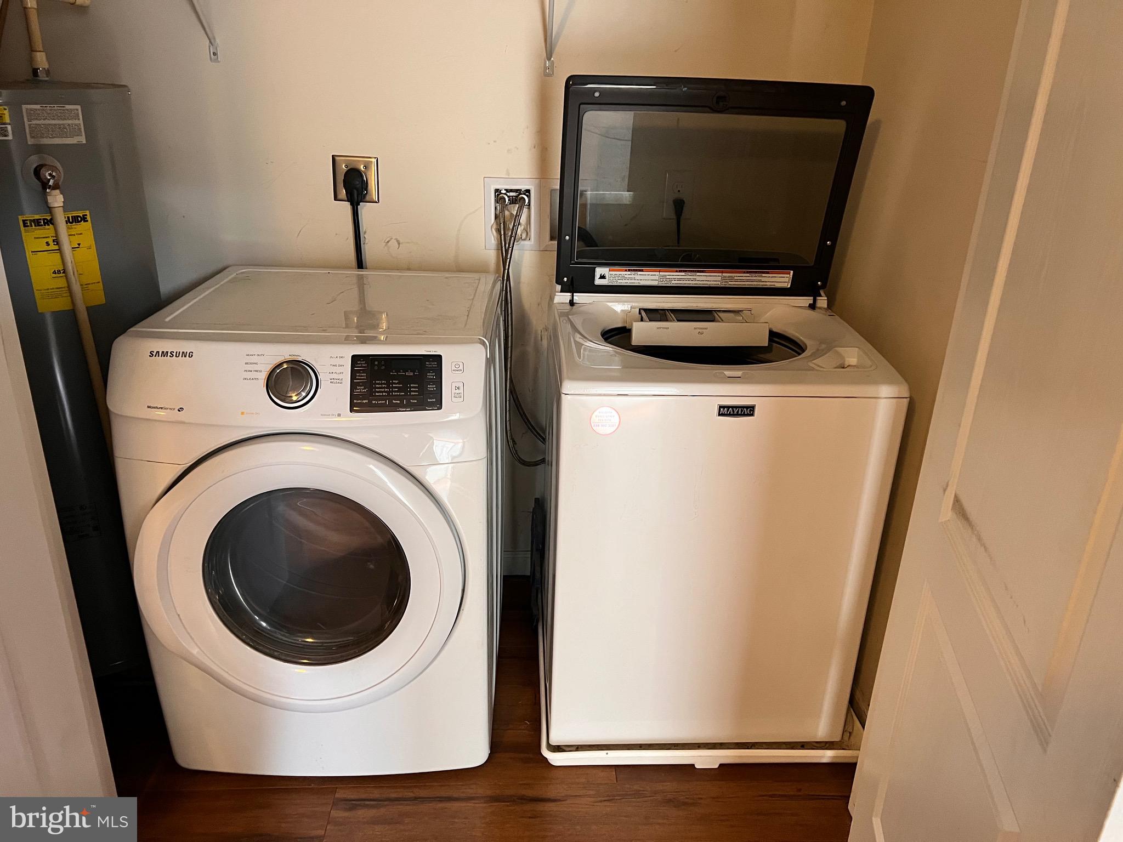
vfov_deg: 53.1
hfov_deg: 67.3
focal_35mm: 26
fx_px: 843
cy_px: 421
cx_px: 562
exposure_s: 1/60
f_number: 1.5
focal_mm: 5.7
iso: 320
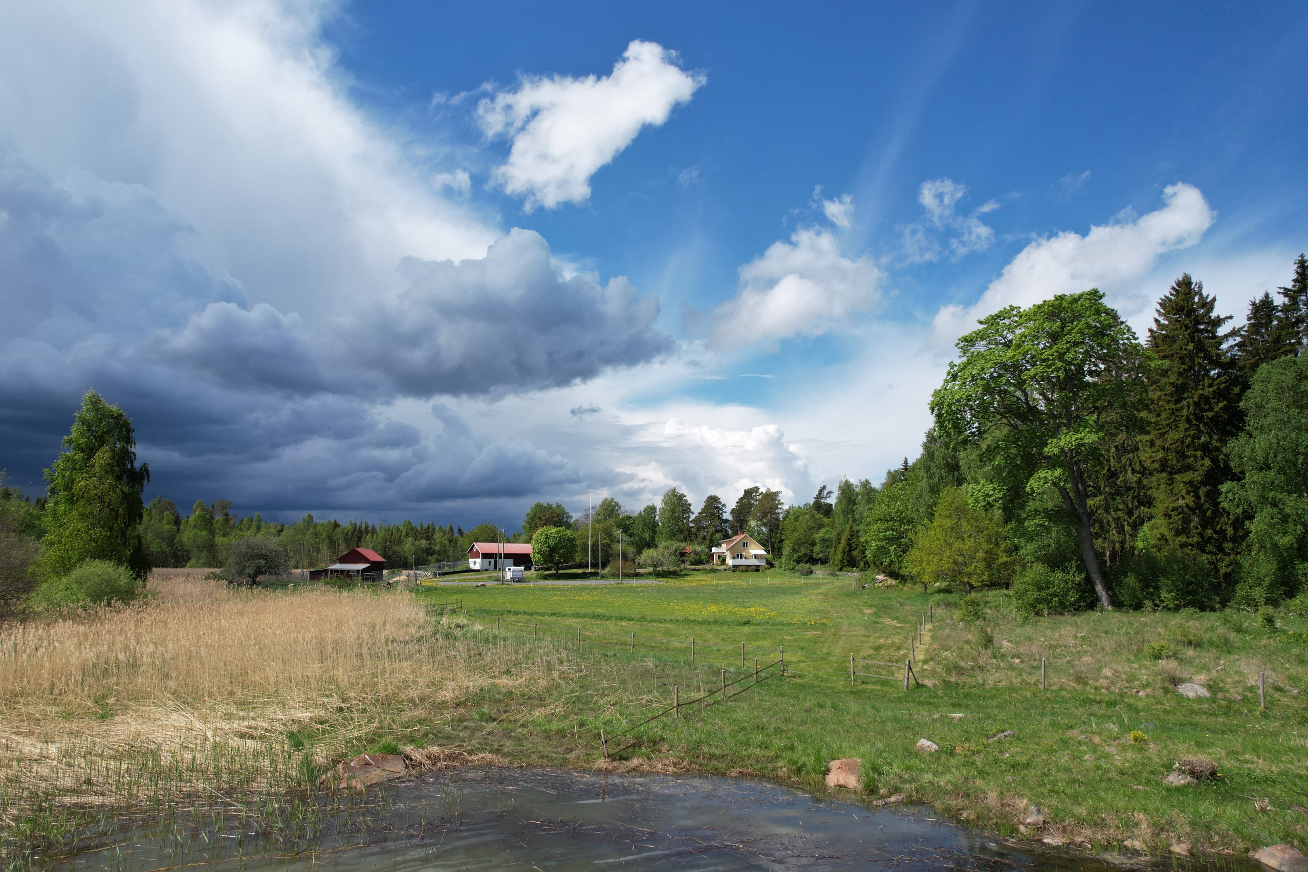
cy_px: 436
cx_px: 654
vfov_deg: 57.2
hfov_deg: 78.6
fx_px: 799
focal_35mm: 22
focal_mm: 8.38
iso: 120
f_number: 2.8
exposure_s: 1/2500
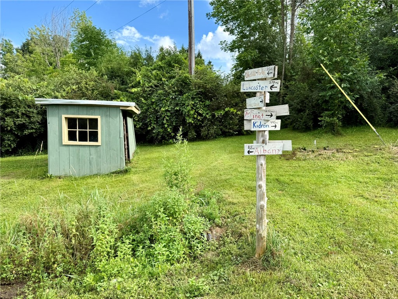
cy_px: 150
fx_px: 276
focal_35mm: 24
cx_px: 199
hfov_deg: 71.6
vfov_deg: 56.8
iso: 80
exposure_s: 1/1139
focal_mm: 6.76
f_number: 1.78
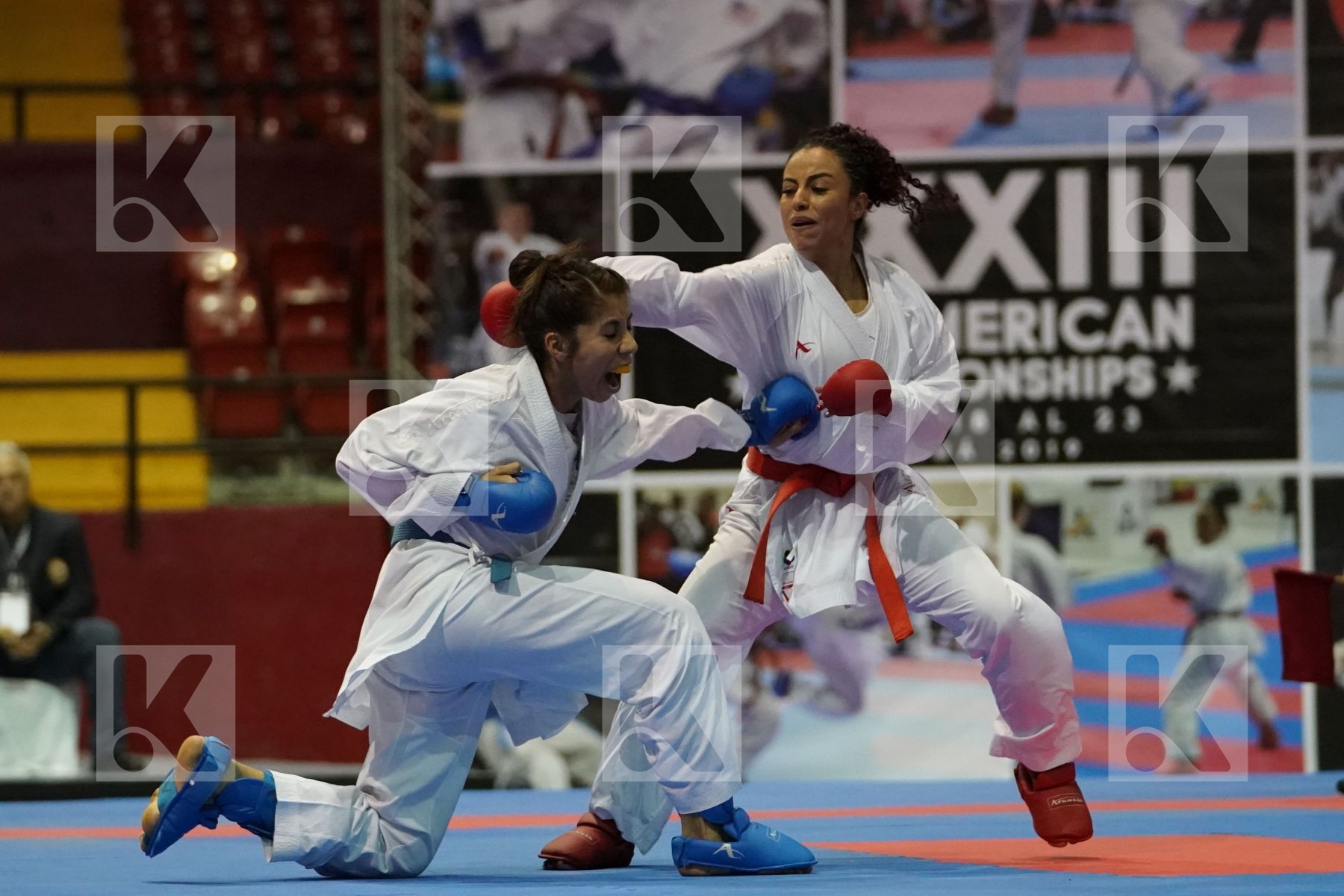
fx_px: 6272
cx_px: 672
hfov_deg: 12.2
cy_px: 448
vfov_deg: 8.2
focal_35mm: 168
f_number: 2.8
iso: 6400
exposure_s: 1/800
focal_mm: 112
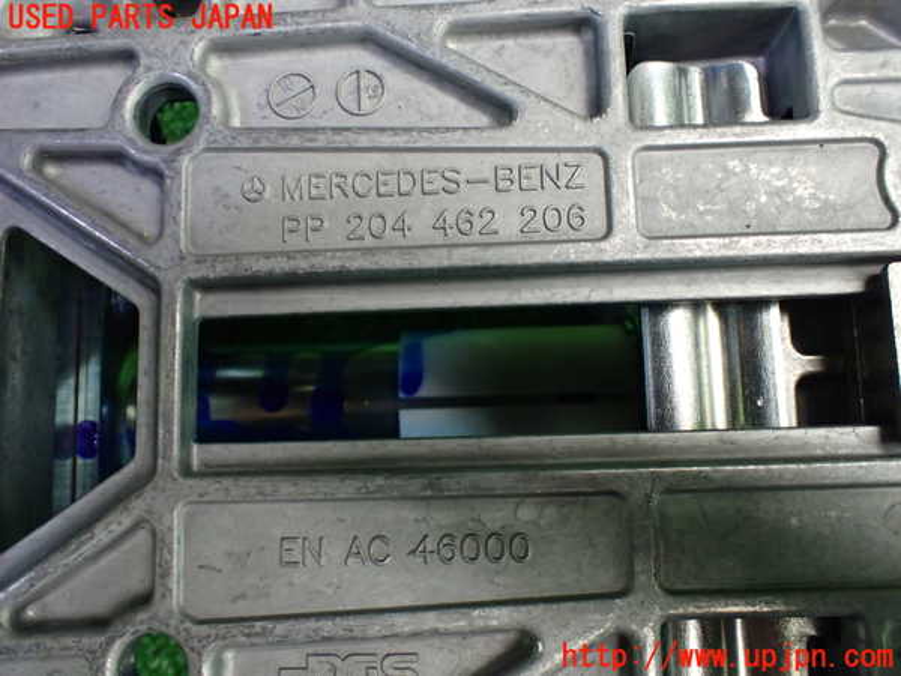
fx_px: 781
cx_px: 450
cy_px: 338
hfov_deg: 60.0
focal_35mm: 30
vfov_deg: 46.8
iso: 800
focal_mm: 5.4
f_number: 2.3
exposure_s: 1/125
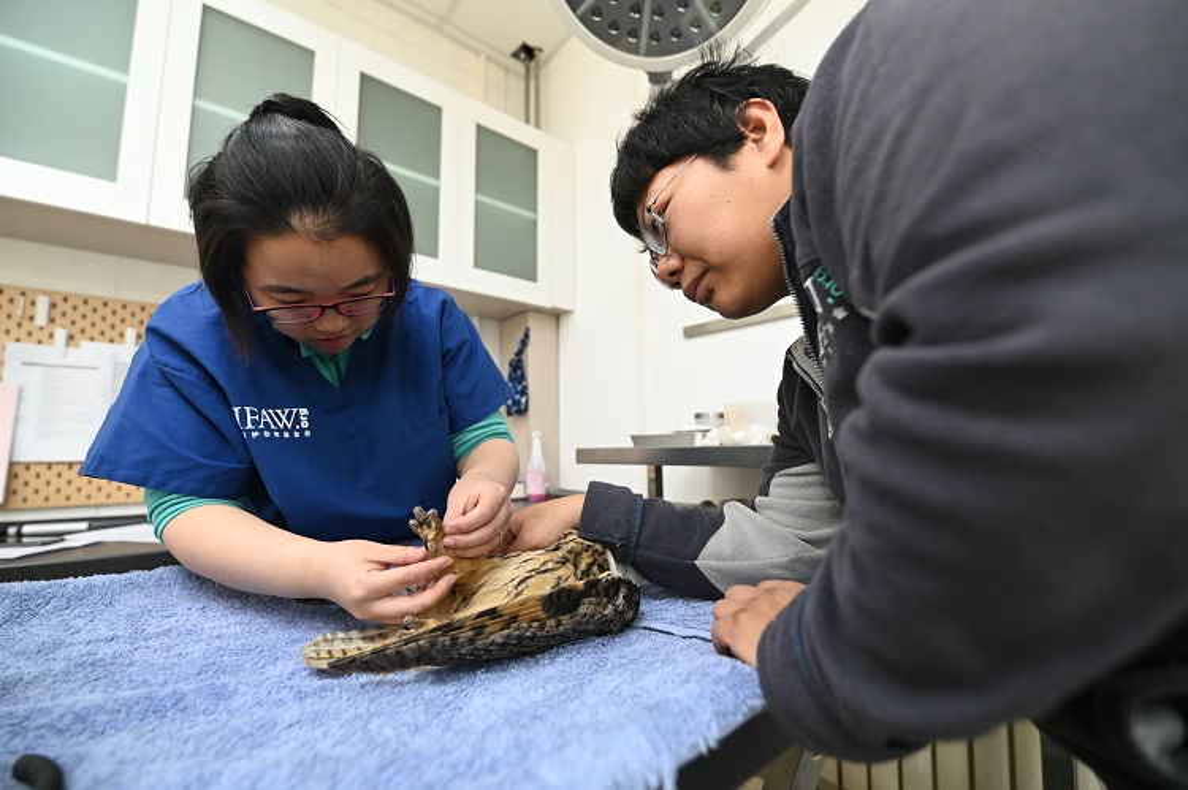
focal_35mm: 15
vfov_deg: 77.2
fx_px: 495
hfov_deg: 100.4
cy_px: 395
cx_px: 594
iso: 1600
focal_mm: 15
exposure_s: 1/160
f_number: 2.8
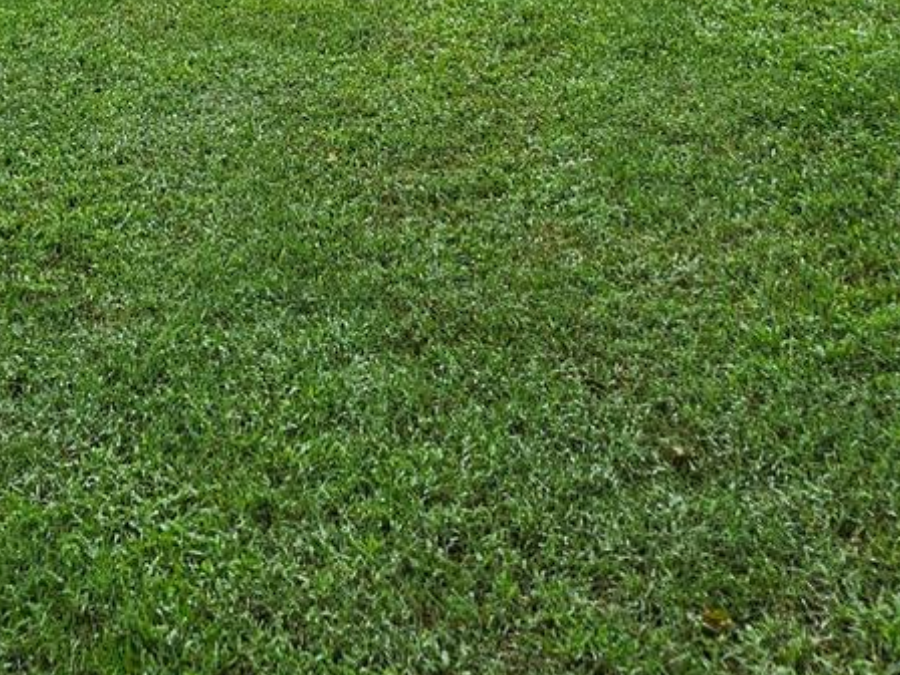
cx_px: 221
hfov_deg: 26.0
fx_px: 1924
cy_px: -311
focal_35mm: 74
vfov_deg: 18.0
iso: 25
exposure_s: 1/596
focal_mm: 5.54
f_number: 1.8
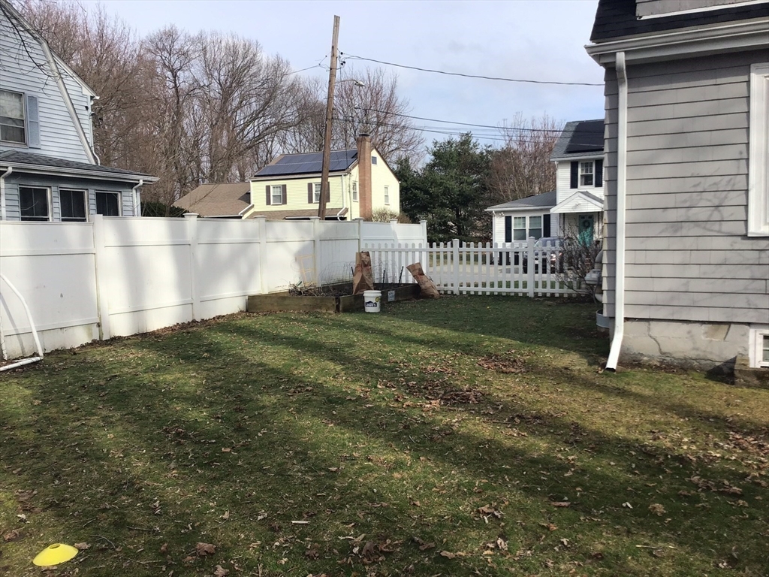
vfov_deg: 45.4
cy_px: 288
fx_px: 689
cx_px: 384
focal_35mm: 31
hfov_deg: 58.4
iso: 25
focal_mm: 3.3
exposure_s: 1/1045
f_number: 2.4
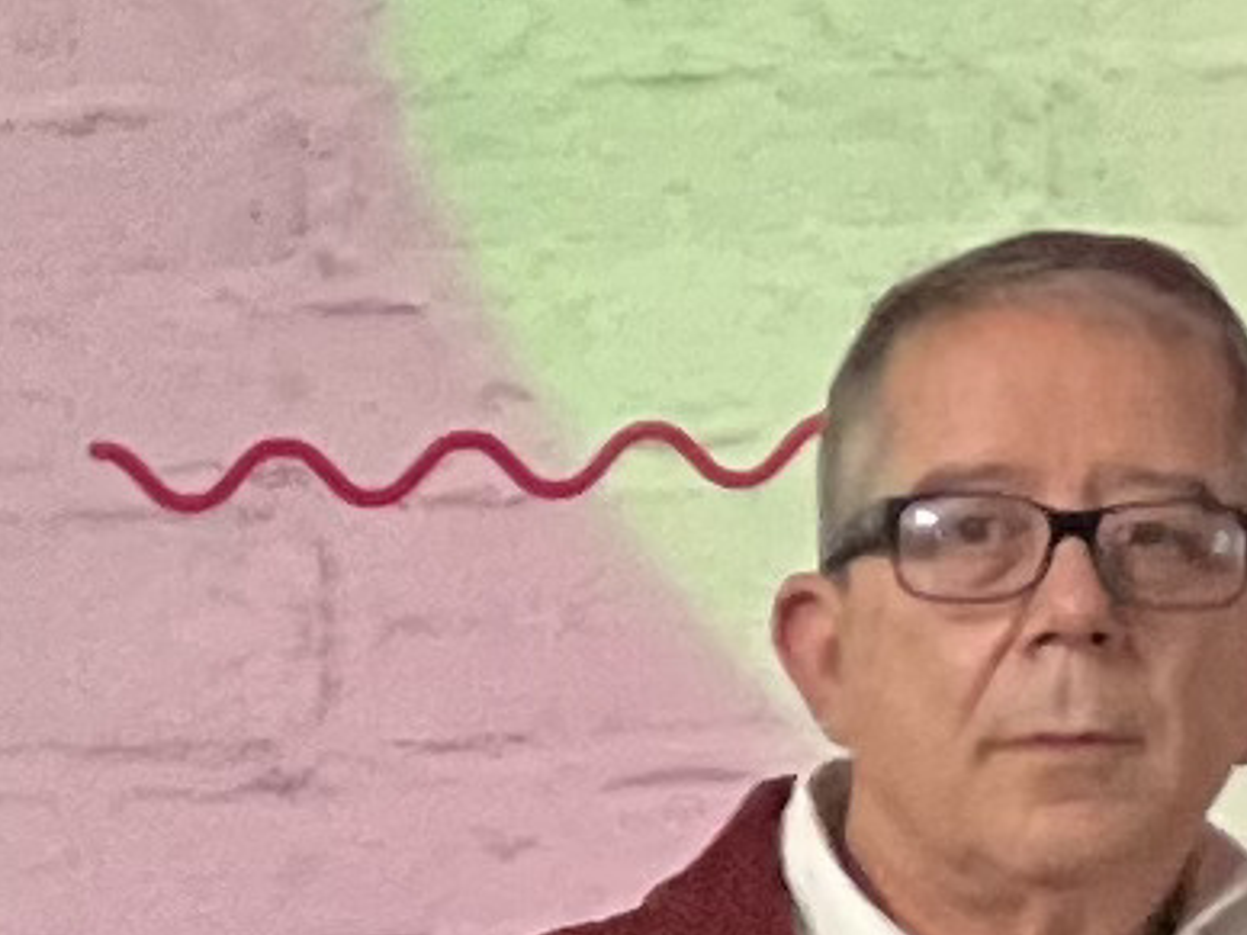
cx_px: 2878
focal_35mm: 499
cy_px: 861
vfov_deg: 3.0
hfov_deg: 3.9
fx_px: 17976
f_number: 2.8
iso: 250
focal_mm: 9
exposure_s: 1/62
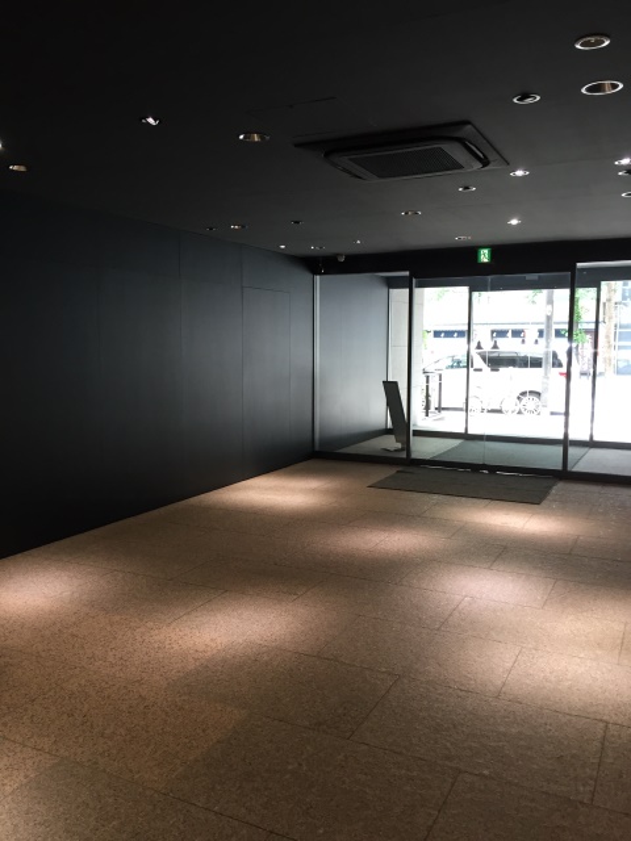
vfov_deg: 61.7
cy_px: 420
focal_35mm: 29
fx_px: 705
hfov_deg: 48.2
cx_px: 316
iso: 50
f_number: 2.2
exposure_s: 1/30
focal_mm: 4.15
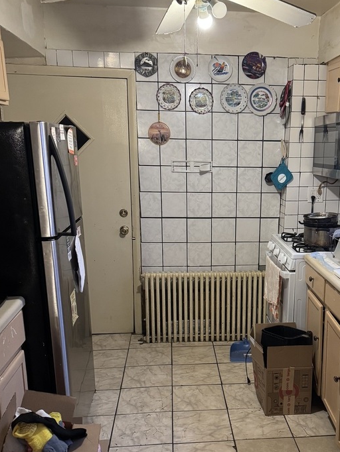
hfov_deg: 37.2
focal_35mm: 38
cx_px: 234
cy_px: 277
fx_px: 497
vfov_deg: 48.6
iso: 500
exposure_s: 1/60
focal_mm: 6.76
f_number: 1.78
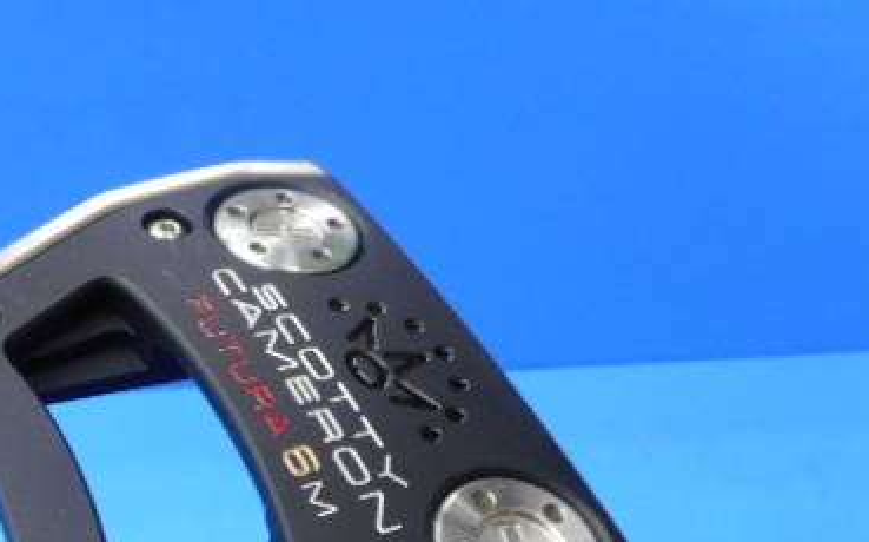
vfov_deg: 26.4
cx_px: 219
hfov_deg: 42.2
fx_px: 1089
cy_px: 547
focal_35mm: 46
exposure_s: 1/30
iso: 140
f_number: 3.7
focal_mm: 4.5
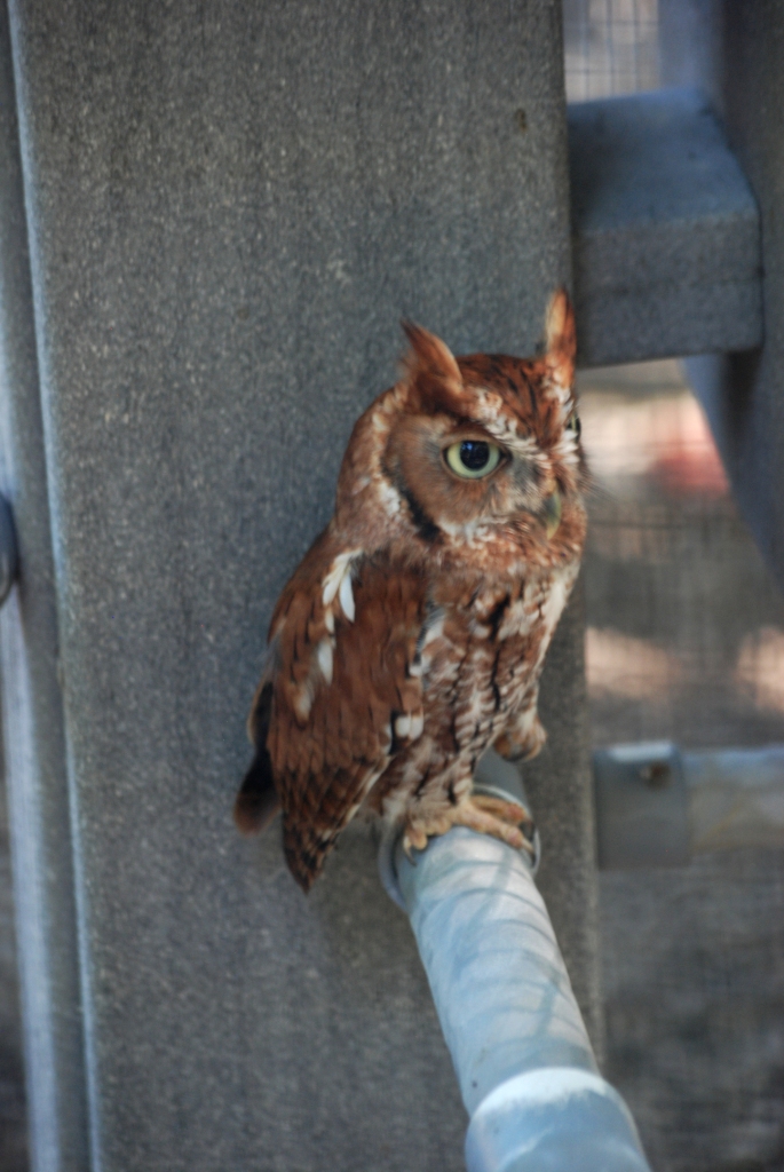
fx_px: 7332
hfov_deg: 6.1
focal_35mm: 225
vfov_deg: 9.1
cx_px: 392
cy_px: 586
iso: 400
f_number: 4.5
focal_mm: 150
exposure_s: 1/15
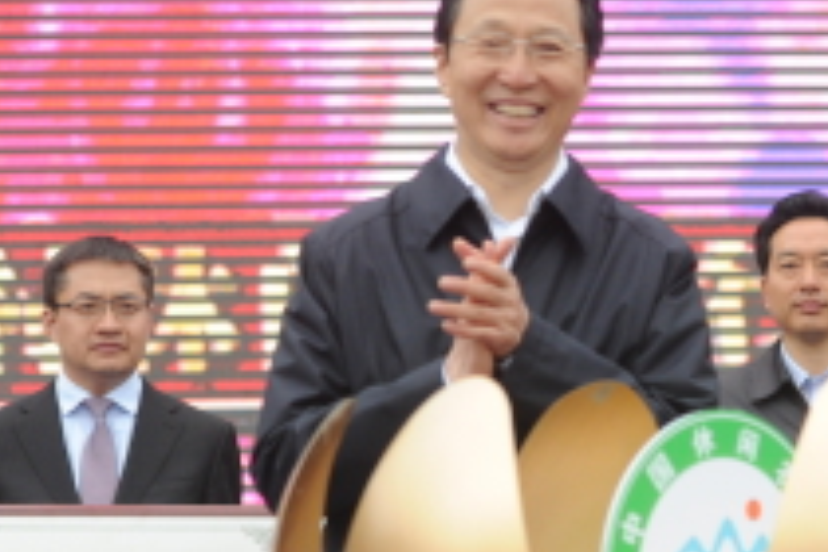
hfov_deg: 10.2
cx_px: 879
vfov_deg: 6.8
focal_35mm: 200
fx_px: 4600
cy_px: 645
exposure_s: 1/5000
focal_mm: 70
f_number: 3.5
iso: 2000
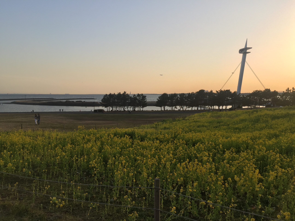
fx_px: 247
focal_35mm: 29
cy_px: 110
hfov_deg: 61.7
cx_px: 148
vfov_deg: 48.2
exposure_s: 1/1099
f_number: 2.2
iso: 32
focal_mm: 4.15
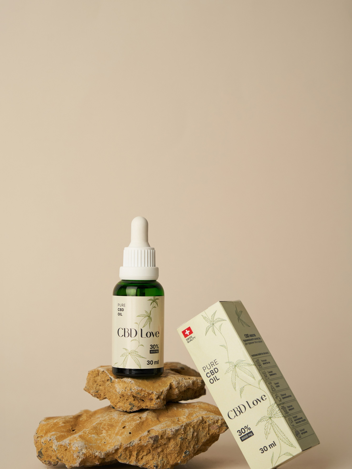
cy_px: 249
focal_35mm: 77
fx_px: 1044
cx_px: 175
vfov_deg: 25.3
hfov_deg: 19.1
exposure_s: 1/200
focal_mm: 70
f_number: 5.6
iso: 800
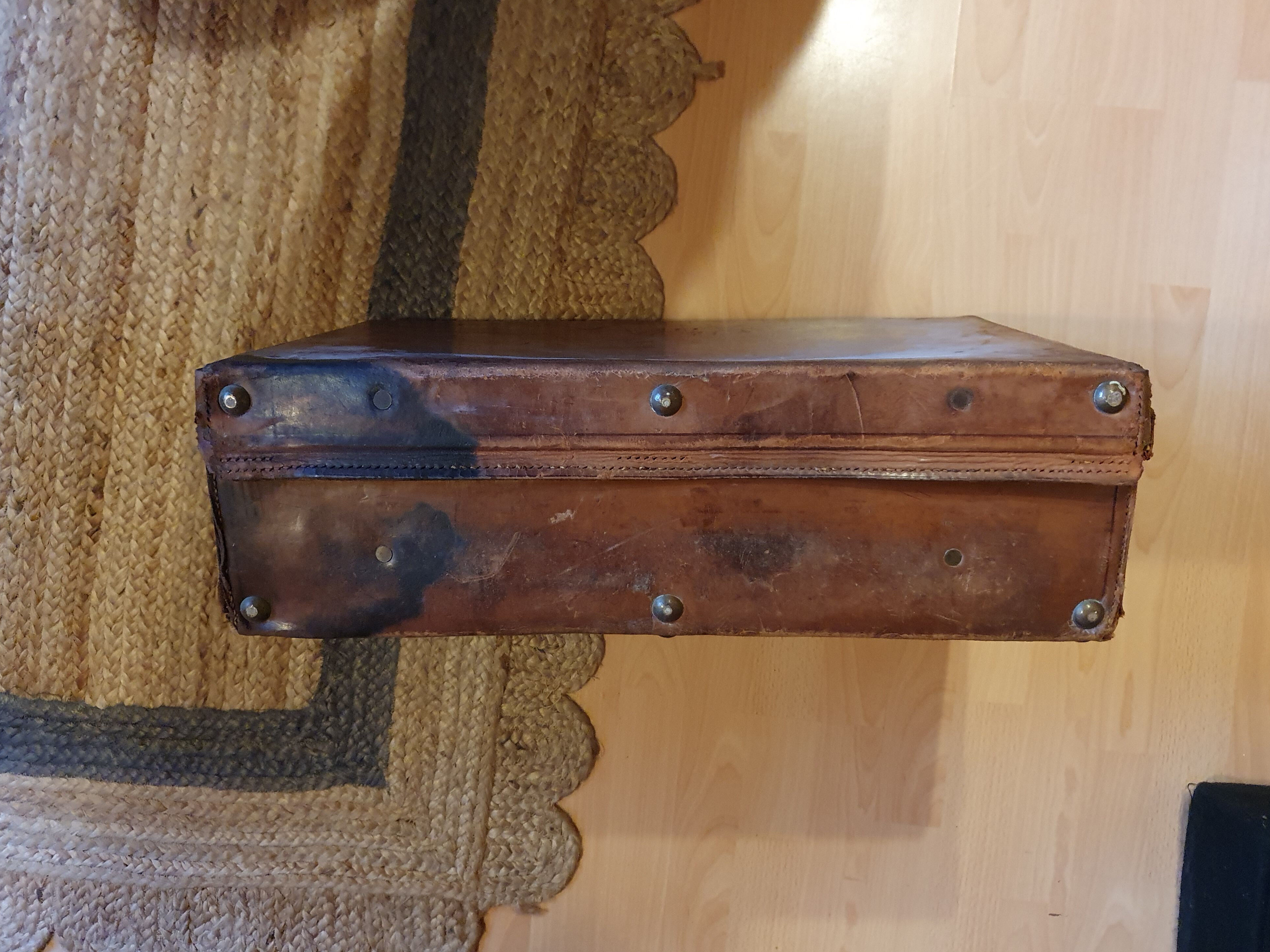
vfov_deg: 51.4
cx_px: 641
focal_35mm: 27
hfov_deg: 65.3
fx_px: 991
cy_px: 483
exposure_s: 1/25
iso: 500
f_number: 1.5
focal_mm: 4.32
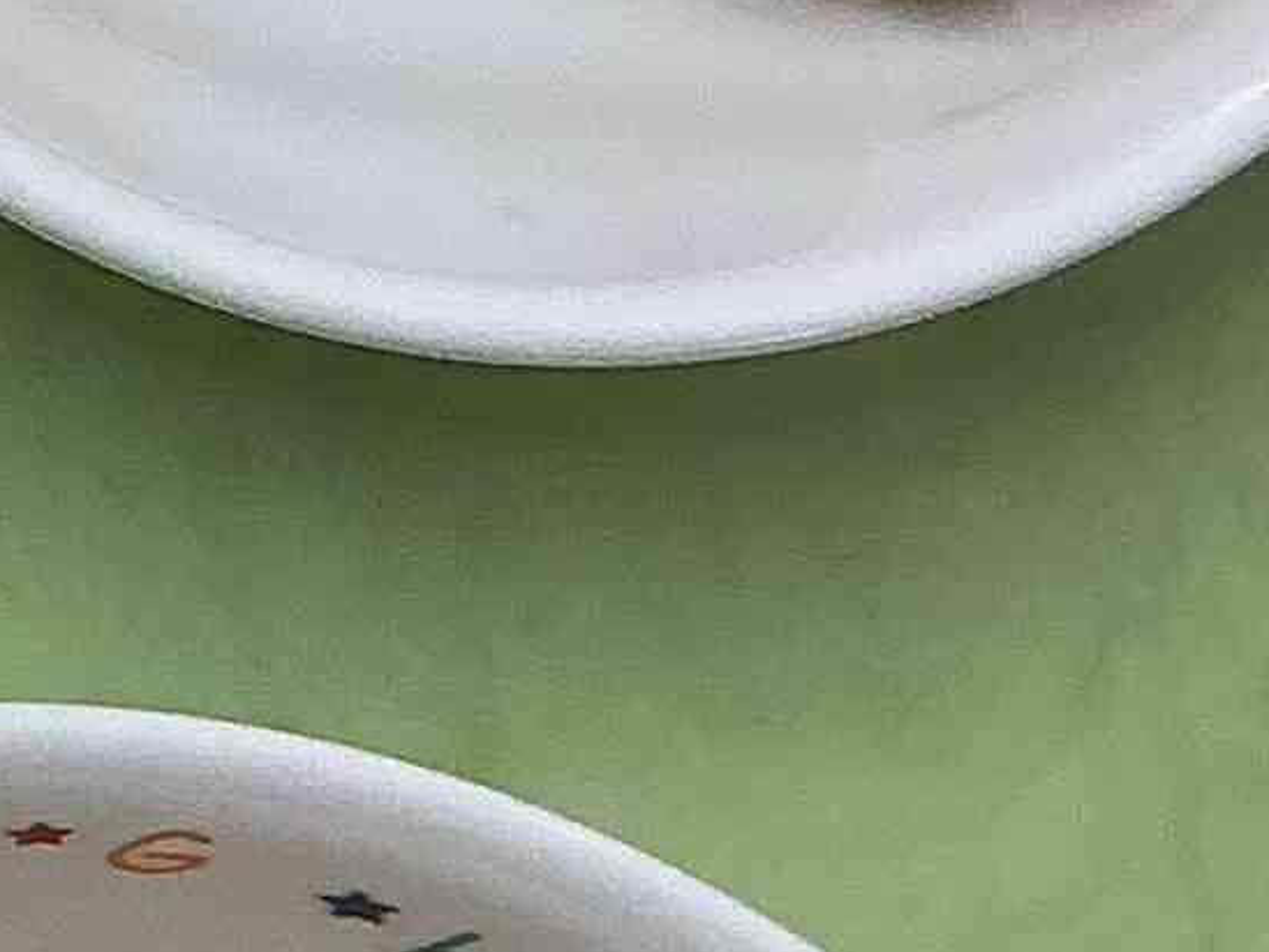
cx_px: -1930
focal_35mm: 213
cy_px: 897
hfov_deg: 8.4
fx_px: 7810
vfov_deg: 7.0
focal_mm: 3
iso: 50
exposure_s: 1/120
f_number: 1.8
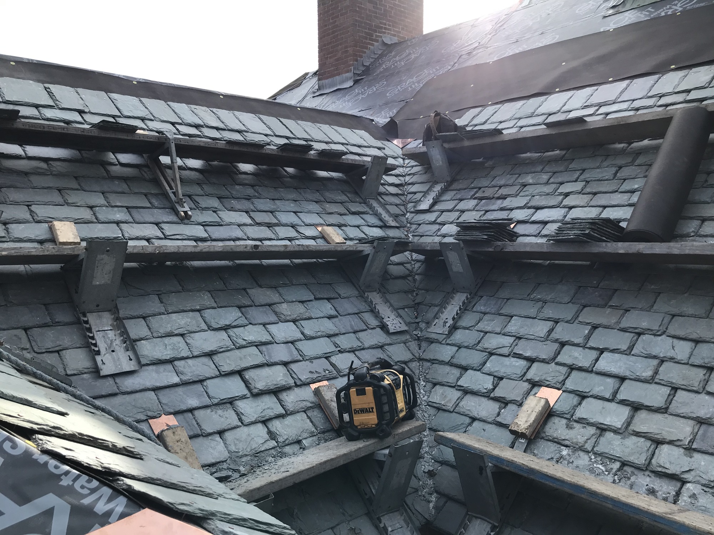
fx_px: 578
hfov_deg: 63.4
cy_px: 268
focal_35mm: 28
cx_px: 357
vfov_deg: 49.7
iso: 20
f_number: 1.8
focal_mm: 3.99
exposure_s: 1/855
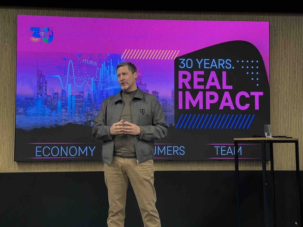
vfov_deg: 30.3
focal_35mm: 48
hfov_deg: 39.6
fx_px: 420
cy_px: 114
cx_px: 152
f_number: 1.78
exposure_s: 1/100
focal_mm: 6.76
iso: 200
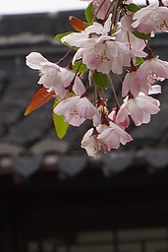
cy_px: 297
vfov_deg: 3.7
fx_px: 3928
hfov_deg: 2.4
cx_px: 592
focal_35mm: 562
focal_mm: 75
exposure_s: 1/5
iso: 100
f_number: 22
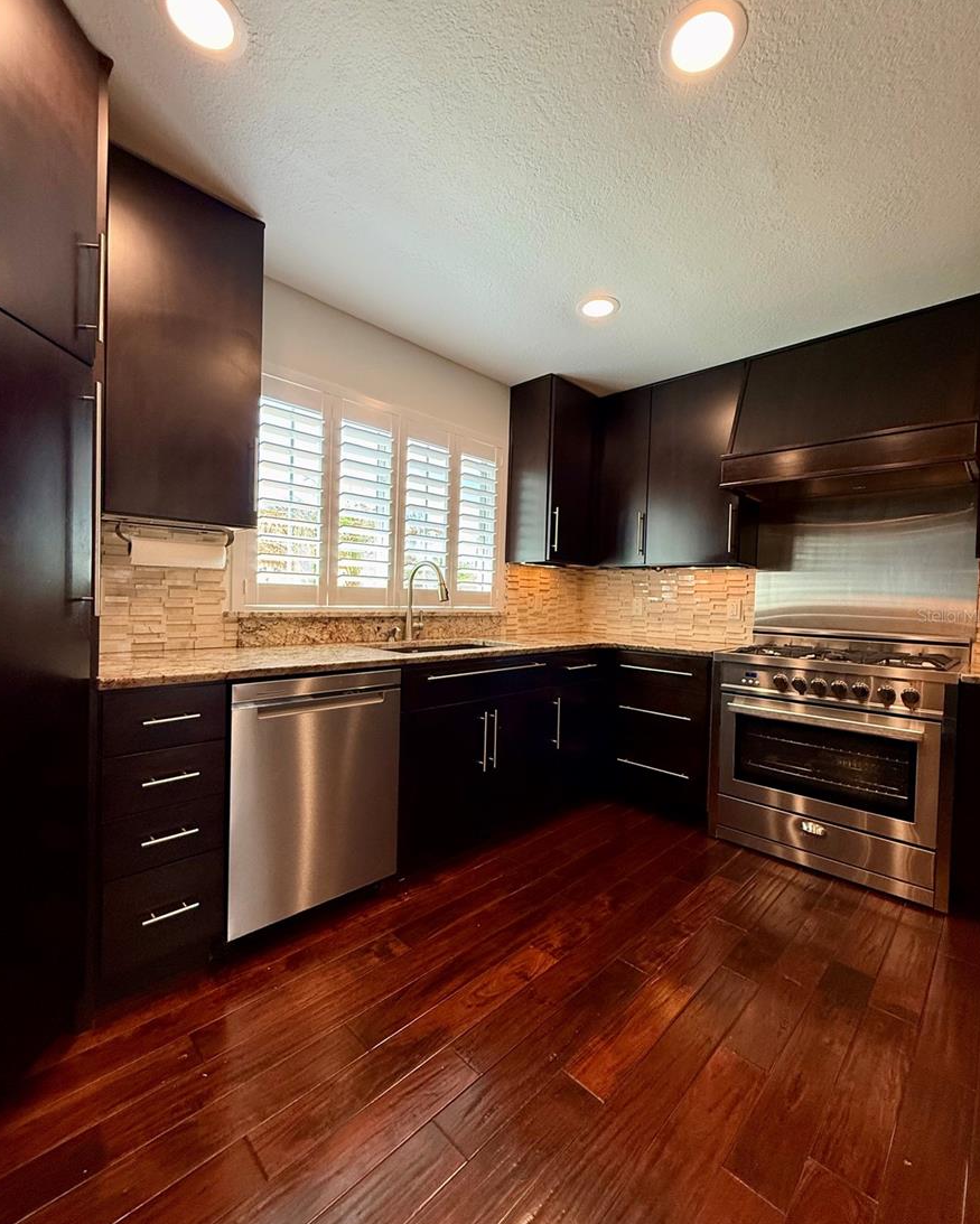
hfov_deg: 84.1
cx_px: 493
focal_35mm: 15
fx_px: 544
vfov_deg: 96.8
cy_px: 615
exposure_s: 1/120
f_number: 2.2
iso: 250
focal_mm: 2.22
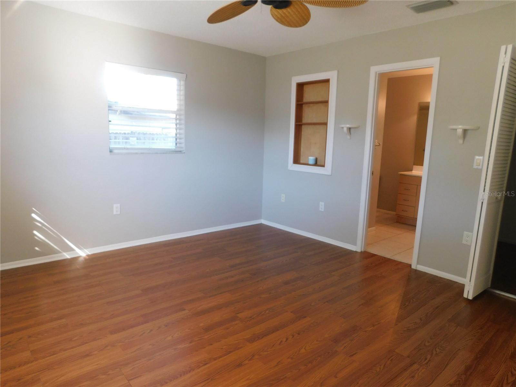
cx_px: 258
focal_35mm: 23
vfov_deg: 58.9
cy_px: 194
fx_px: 343
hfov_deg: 73.9
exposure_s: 1/30
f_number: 3
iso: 160
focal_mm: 4
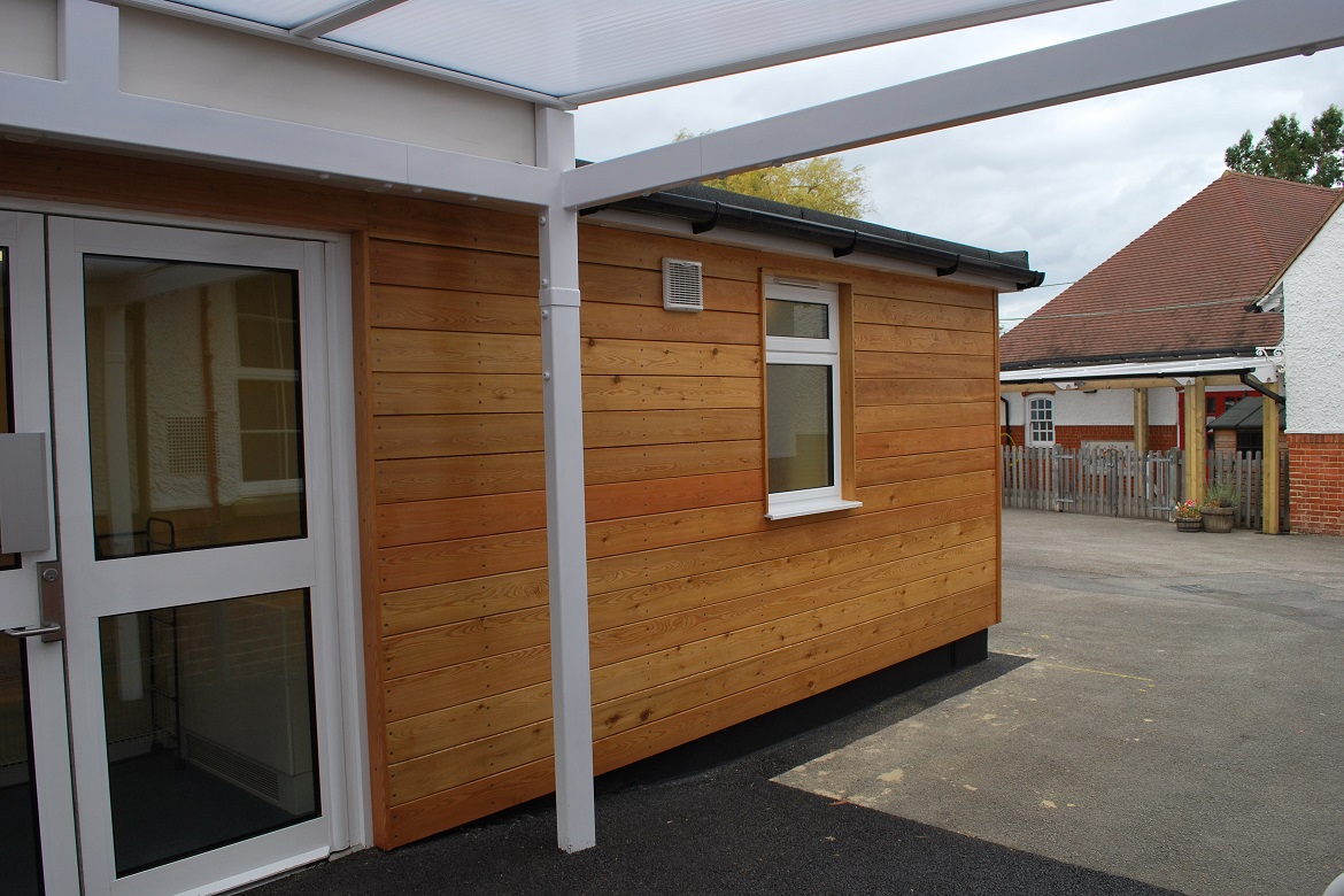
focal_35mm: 27
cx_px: 672
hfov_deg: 67.4
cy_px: 448
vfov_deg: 47.9
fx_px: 1008
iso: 200
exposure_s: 1/125
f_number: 9
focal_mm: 18
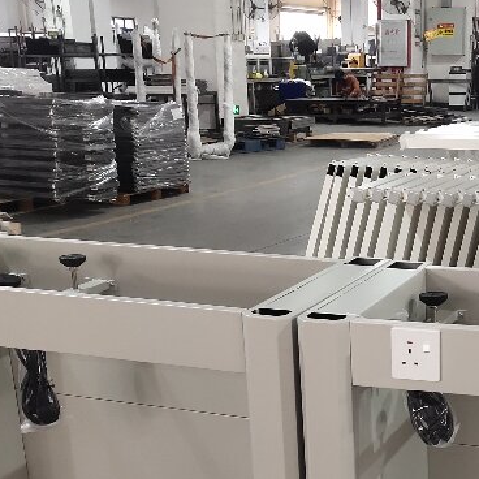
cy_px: 431
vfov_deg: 23.4
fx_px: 1127
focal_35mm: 72
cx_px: 427
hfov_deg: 23.4
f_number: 1.8
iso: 387
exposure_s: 1/50
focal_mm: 4.35
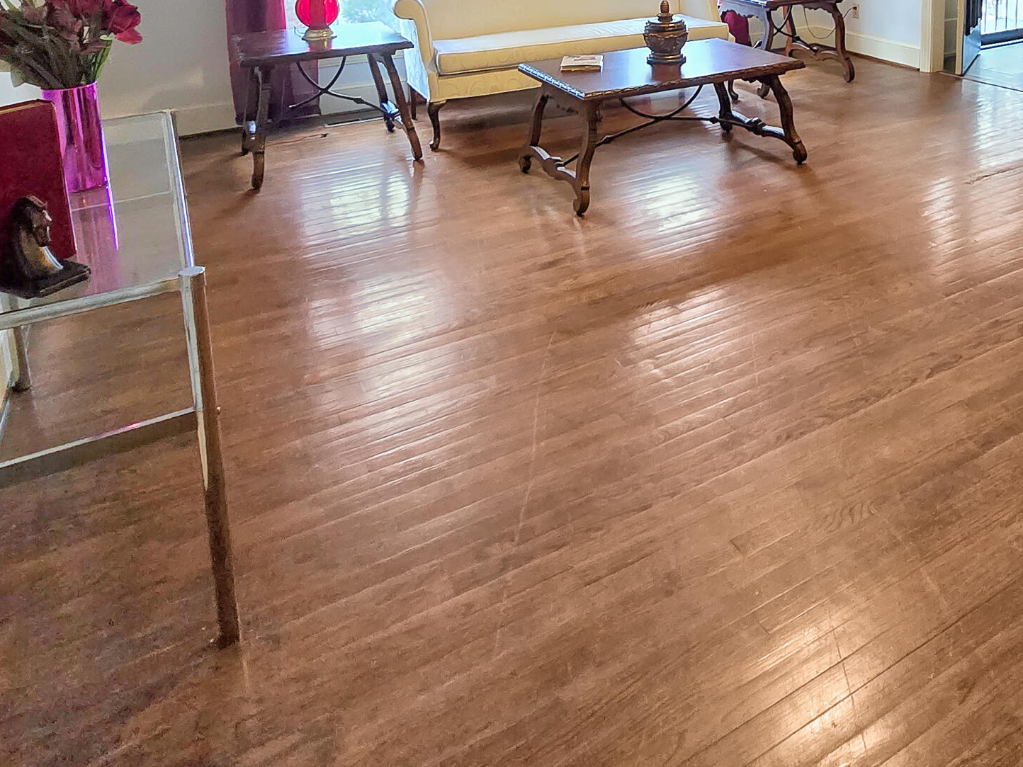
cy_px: 24
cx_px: 720
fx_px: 798
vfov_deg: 44.7
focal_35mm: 27
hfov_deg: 62.9
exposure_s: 1/60
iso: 500
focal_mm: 2.2
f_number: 2.2
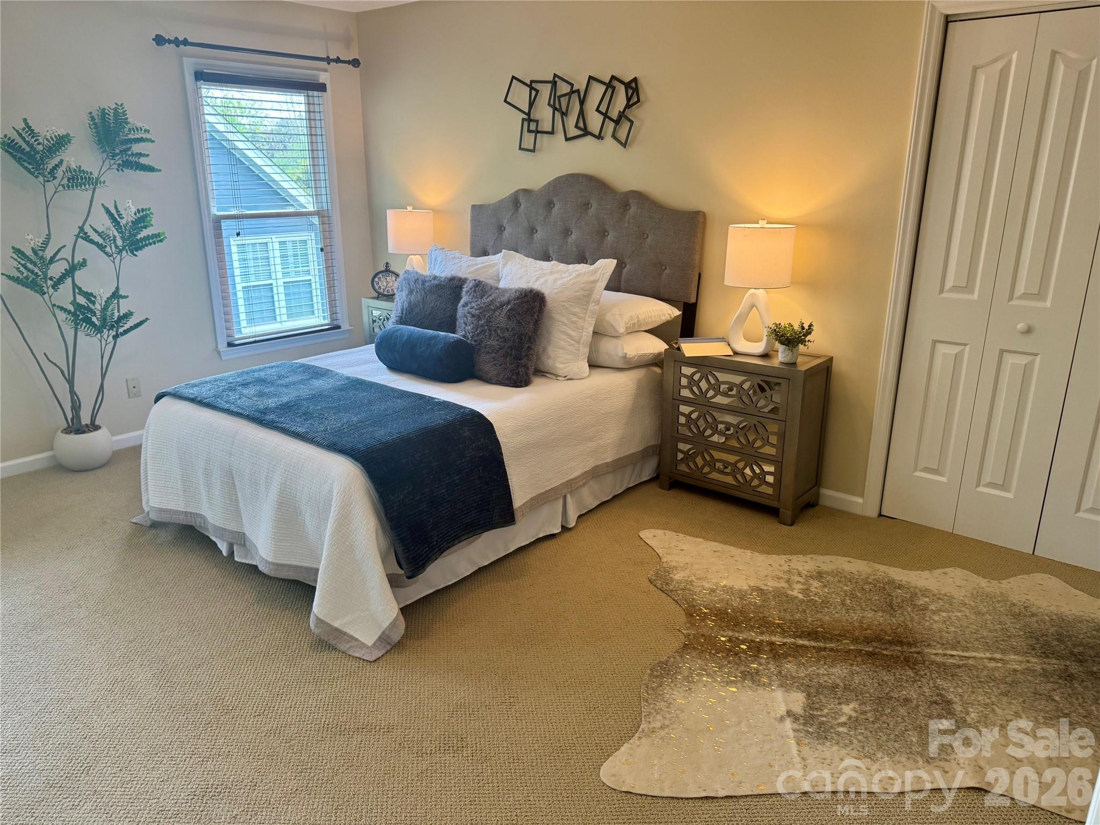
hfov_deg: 71.6
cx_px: 550
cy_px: 412
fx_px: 763
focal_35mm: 24
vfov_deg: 56.8
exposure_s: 1/60
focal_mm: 6.76
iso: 125
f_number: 1.78
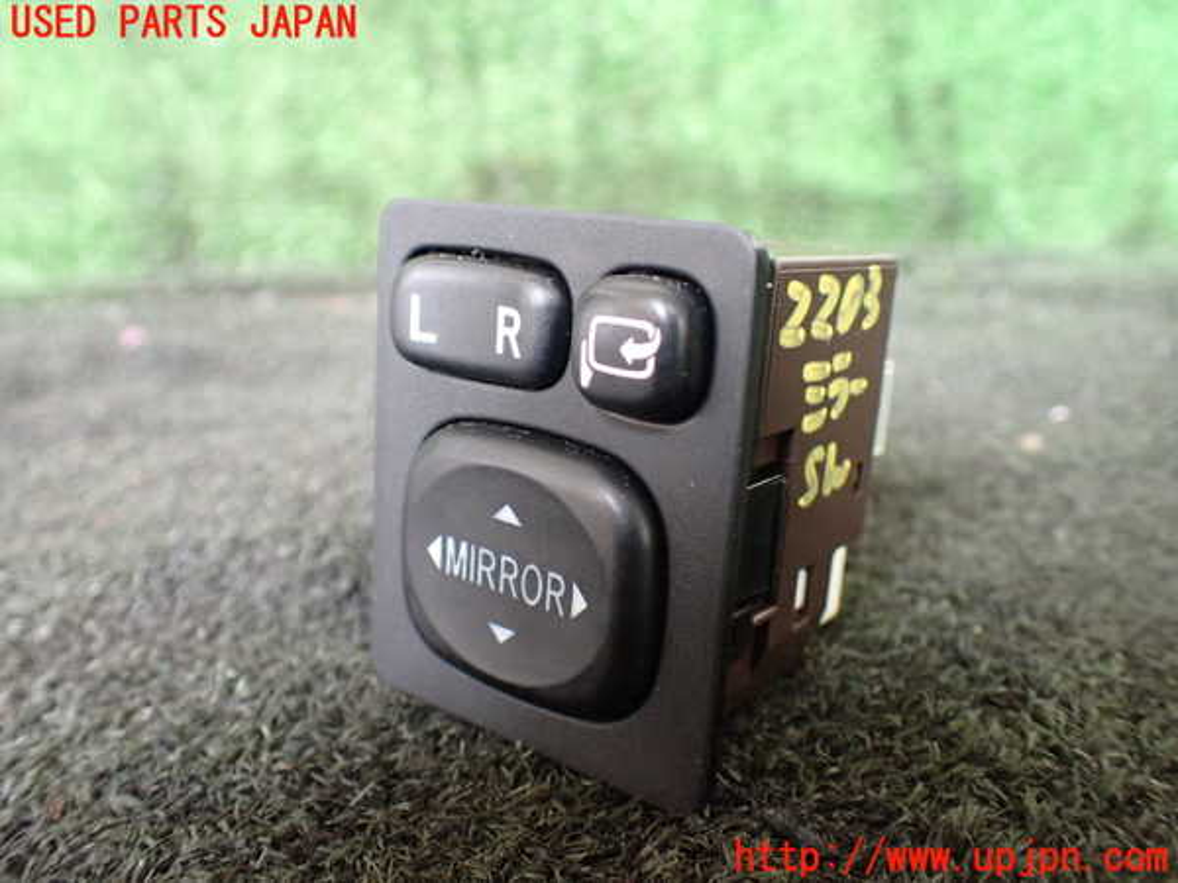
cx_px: 589
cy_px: 442
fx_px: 1021
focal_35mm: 30
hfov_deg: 60.0
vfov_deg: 46.8
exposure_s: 1/60
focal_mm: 5.4
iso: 800
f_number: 2.3
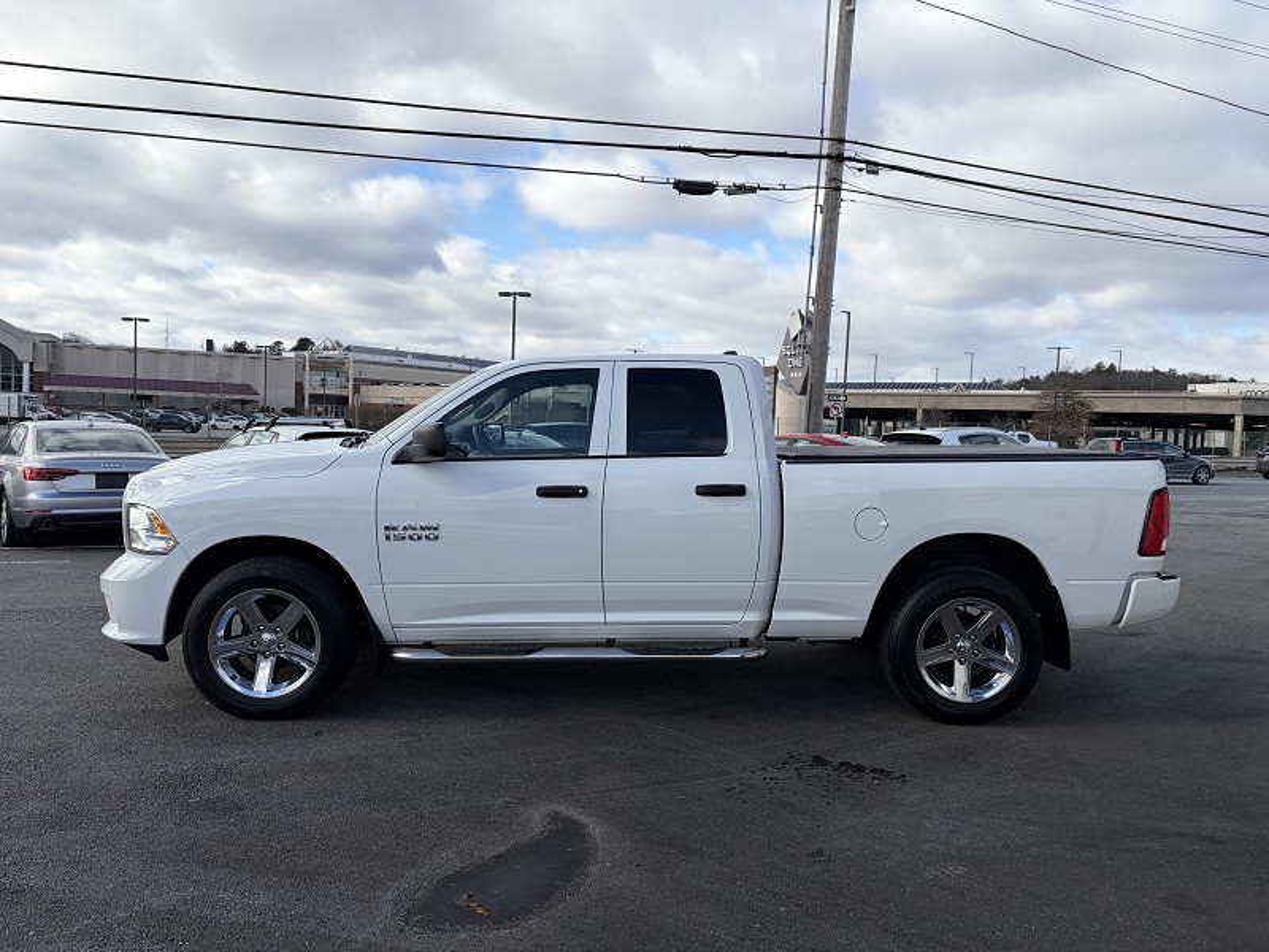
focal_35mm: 26
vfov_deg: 53.1
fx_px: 953
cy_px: 476
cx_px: 634
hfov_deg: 67.3
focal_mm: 5.96
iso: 50
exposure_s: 1/2538
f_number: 1.6
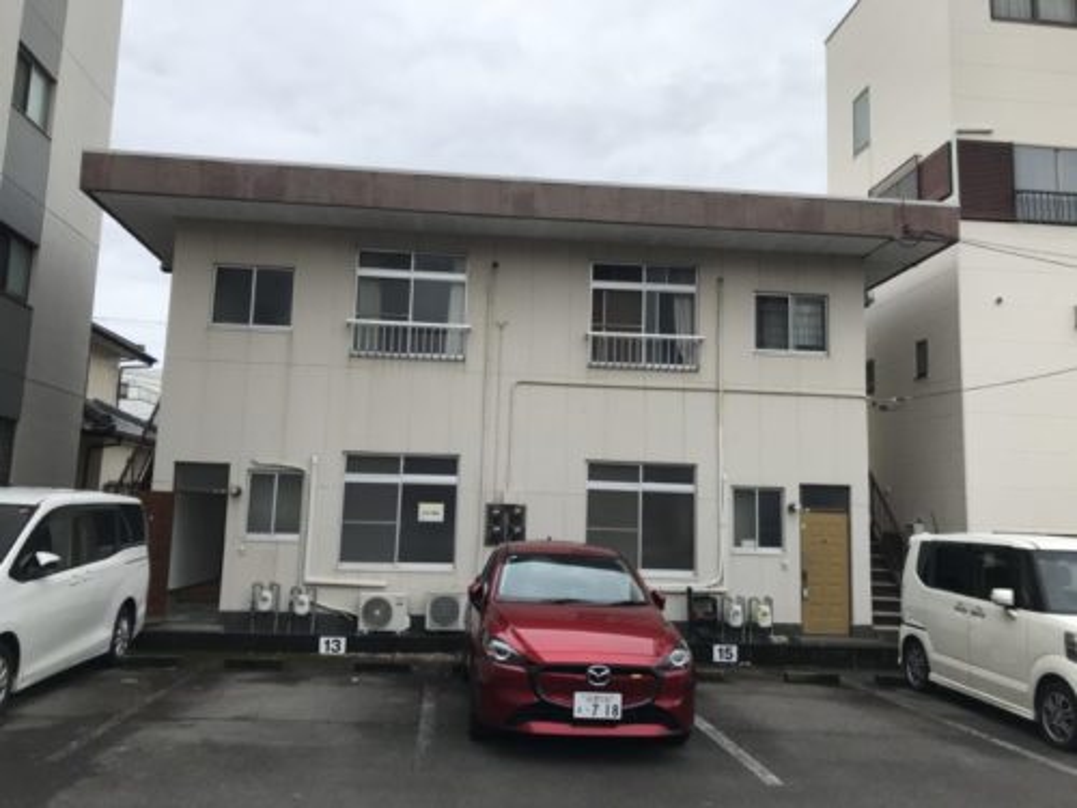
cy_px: 404
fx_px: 871
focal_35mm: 28
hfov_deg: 63.4
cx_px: 538
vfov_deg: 49.7
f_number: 1.8
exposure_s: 1/1053
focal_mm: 3.99
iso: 20
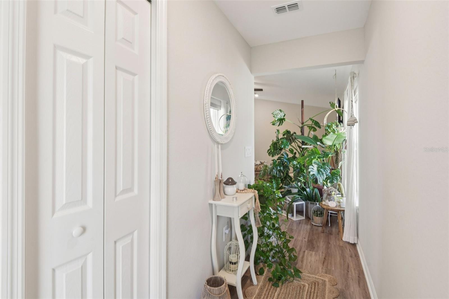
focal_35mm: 16
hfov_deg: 96.7
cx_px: 224
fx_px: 200
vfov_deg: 73.7
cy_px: 150
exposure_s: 1/15
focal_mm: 16
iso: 400
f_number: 8
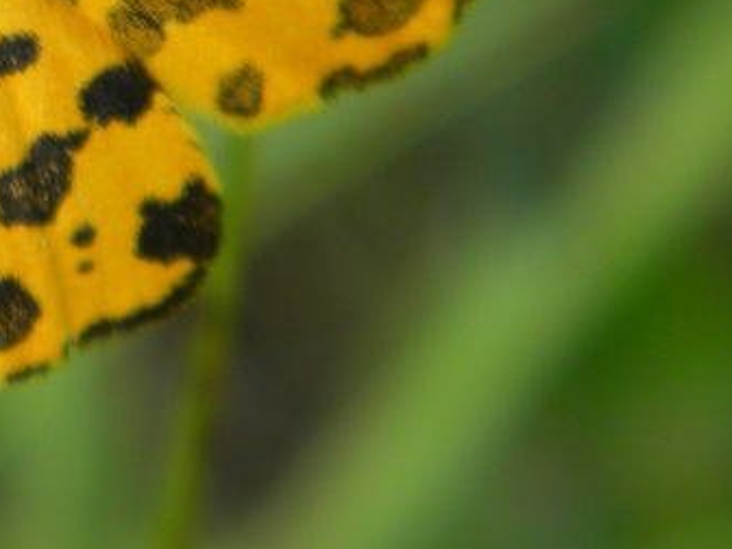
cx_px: -170
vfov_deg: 6.6
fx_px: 4758
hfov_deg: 8.7
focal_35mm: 225
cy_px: -13
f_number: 4.5
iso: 80
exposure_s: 1/110
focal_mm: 15.1
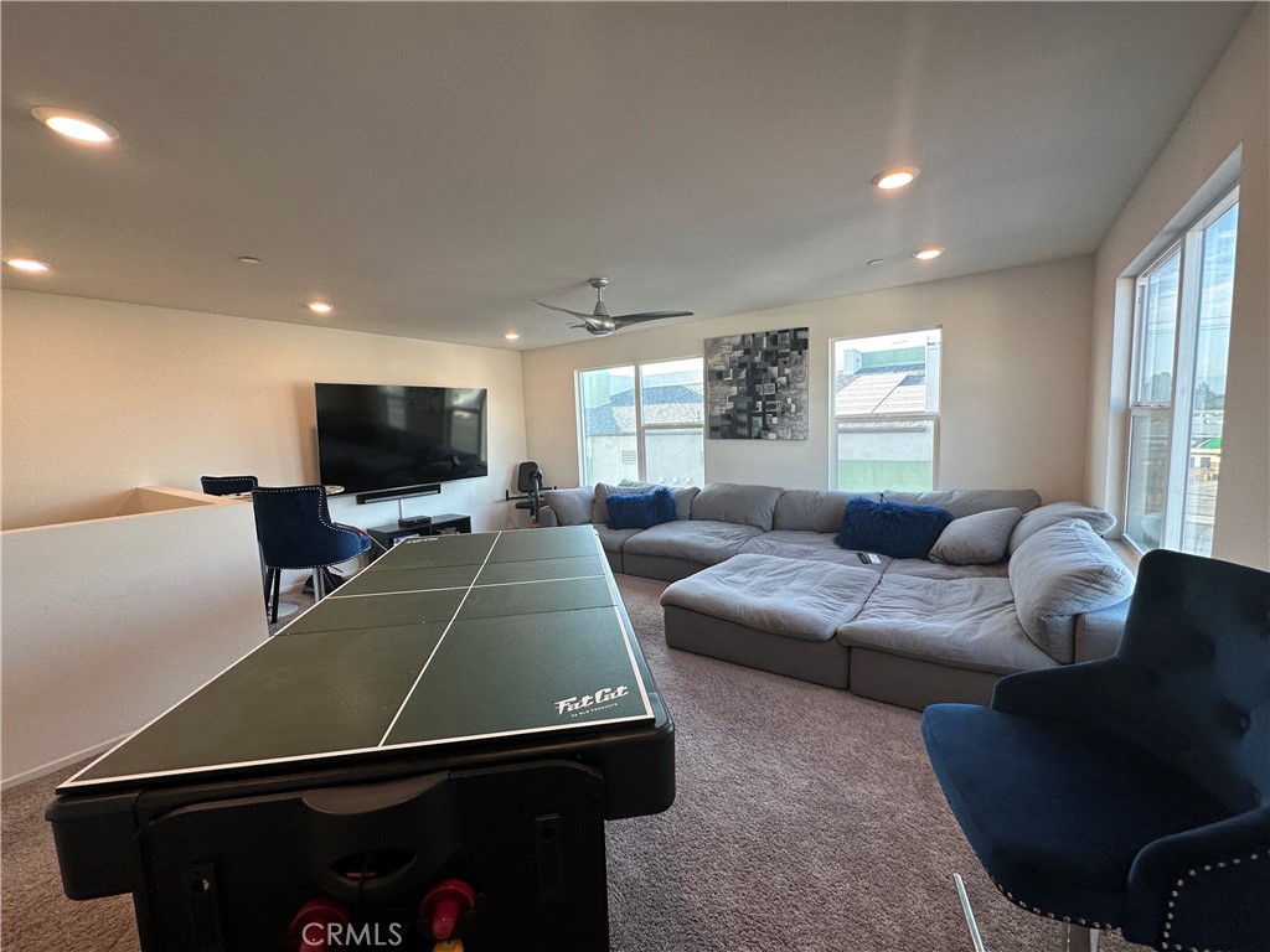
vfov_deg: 85.7
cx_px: 635
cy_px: 476
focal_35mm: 14
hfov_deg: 102.1
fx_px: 514
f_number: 2.2
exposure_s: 1/120
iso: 100
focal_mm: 2.22
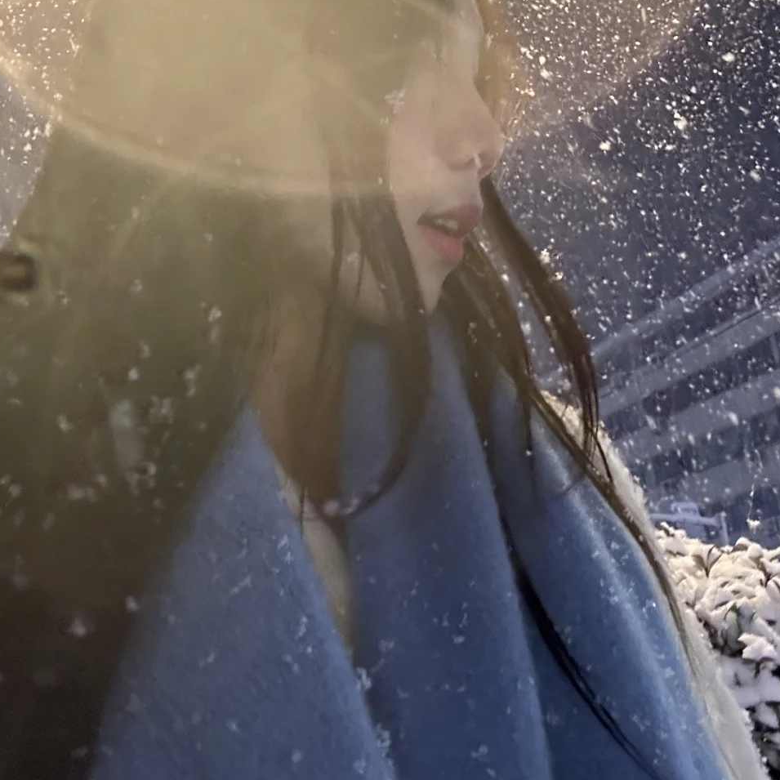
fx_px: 1020
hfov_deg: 41.9
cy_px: 206
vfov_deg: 40.8
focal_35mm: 40
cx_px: 376
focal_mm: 2.69
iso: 320
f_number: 1.9
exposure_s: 1/33
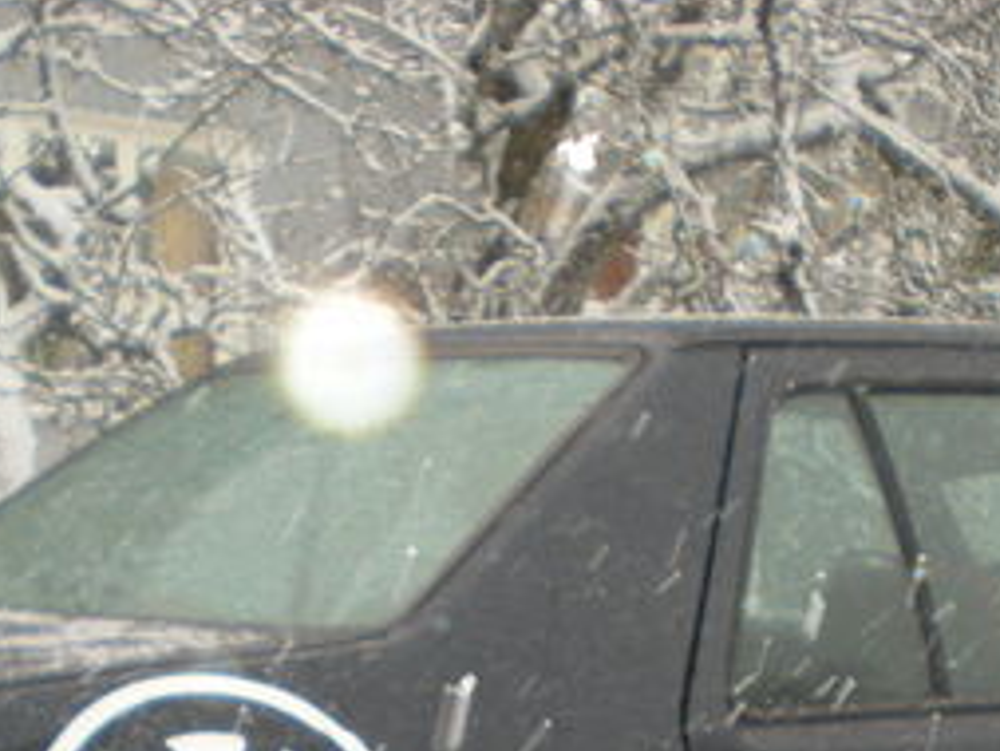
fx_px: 2775
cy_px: 925
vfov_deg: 14.8
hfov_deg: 20.4
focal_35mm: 96
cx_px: 609
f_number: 3.1
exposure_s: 1/87.3
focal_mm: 6.3
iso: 89
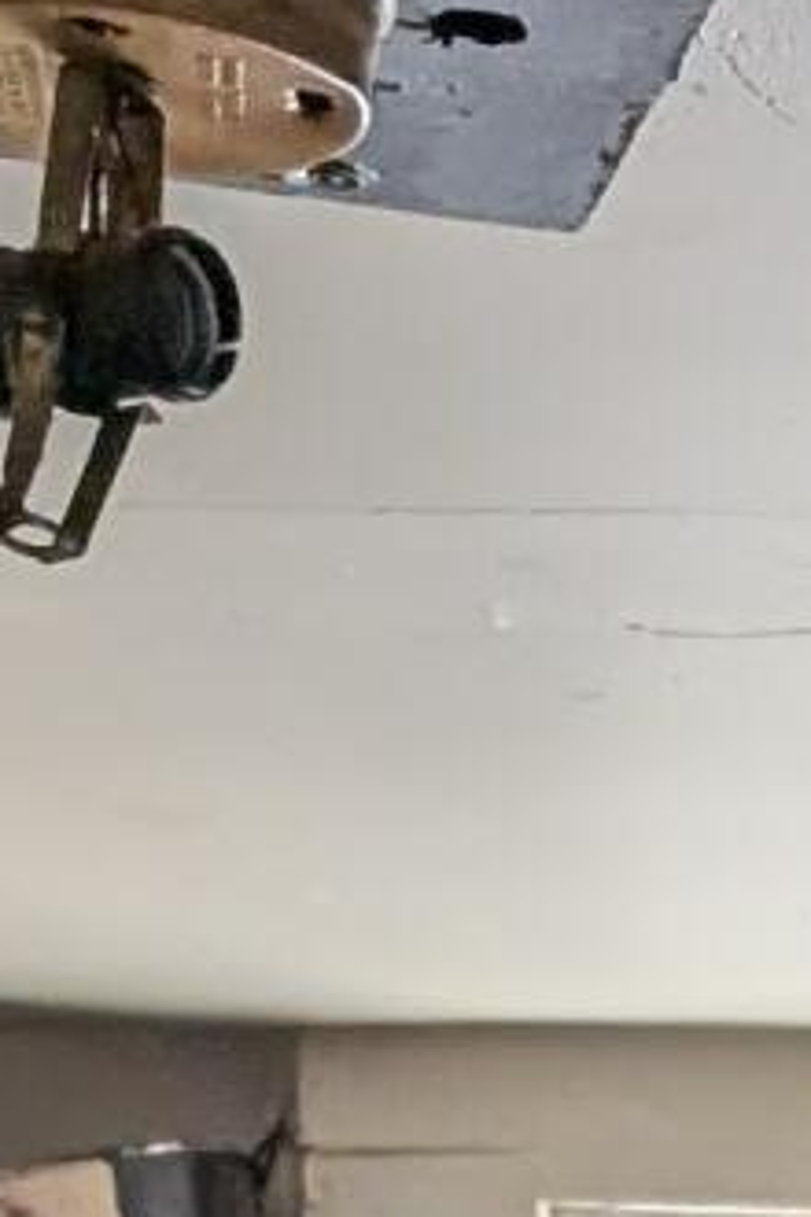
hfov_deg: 5.9
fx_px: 7670
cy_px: 3769
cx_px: 1548
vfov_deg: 7.8
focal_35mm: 227
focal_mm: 6.9
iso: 182
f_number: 1.68
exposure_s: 1/625
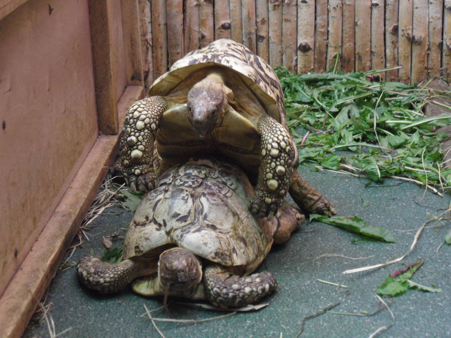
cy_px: 169
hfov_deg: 24.4
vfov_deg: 18.4
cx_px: 226
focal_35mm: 80
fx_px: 1042
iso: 400
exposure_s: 1/8
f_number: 4.2
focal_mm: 13.2
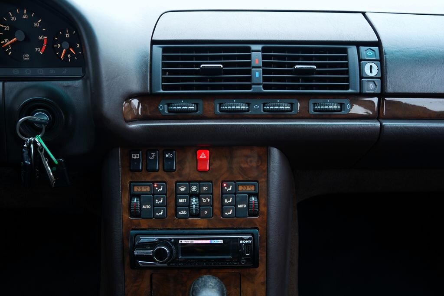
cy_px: 148
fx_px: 296
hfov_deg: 73.7
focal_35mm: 24
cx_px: 222
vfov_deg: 53.1
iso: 640
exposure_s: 1/30
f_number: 2.8
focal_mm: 24
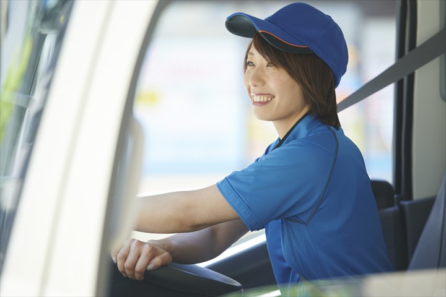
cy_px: 148
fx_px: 2106
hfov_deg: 12.1
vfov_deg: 8.1
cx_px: 223
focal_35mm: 170
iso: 200
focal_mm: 170
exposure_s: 1/200
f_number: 3.2
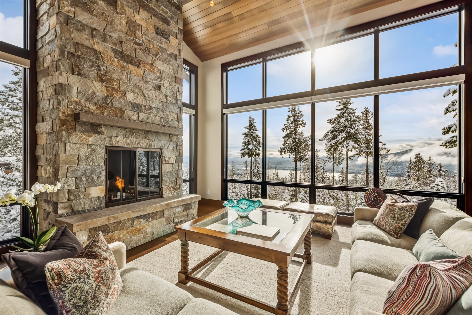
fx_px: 197
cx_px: 236
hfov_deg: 100.4
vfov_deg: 77.3
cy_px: 158
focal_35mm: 15
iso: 100
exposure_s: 1/640
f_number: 6.3
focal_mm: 10
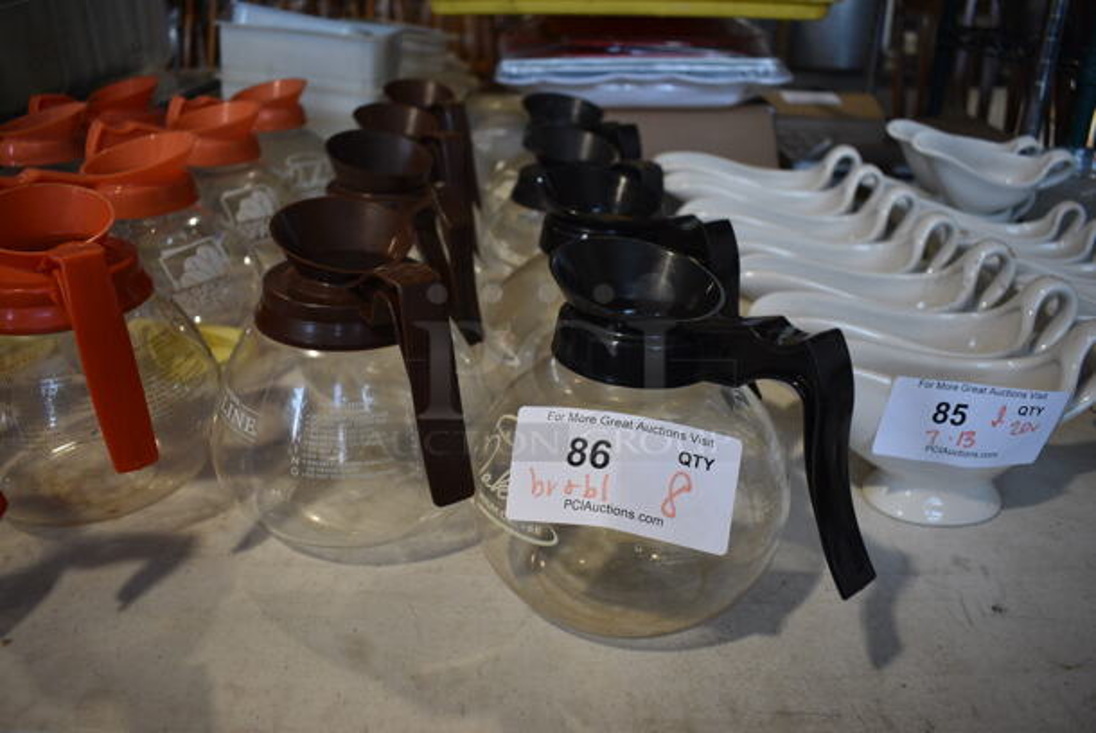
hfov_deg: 67.3
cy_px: 366
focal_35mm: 27
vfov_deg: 48.0
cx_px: 548
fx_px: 823
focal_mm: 18
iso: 800
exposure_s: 1/250
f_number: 3.5
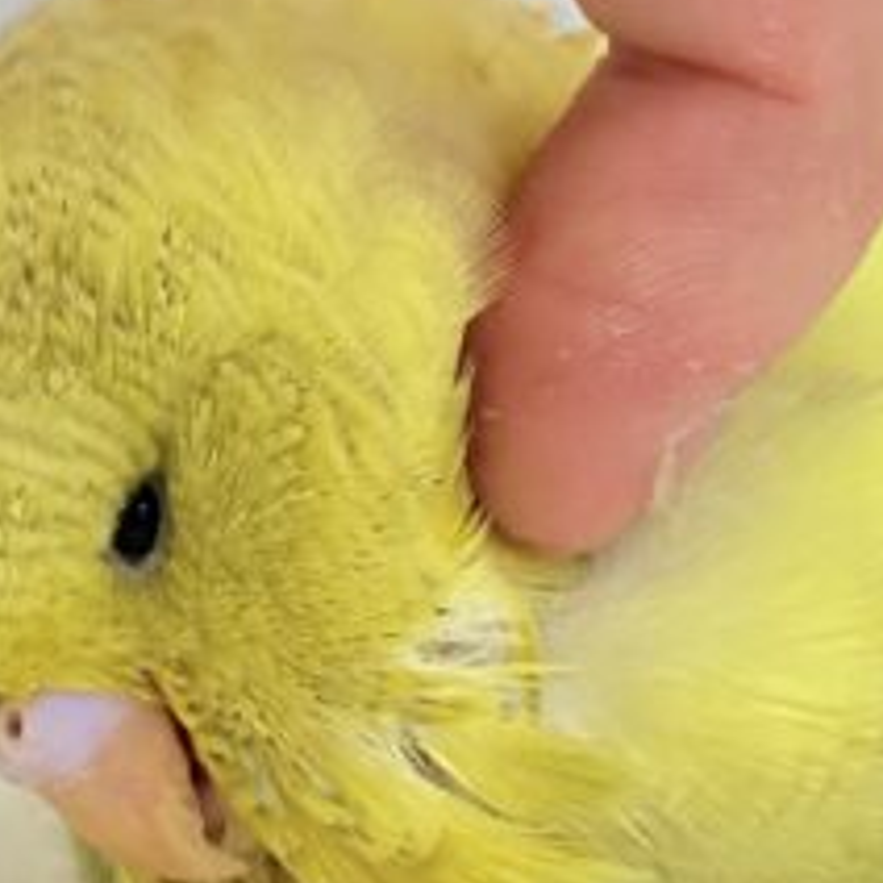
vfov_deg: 12.6
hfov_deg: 12.5
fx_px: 4011
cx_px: 721
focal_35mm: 139
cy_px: 466
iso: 80
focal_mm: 5.96
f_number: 1.6
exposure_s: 1/100
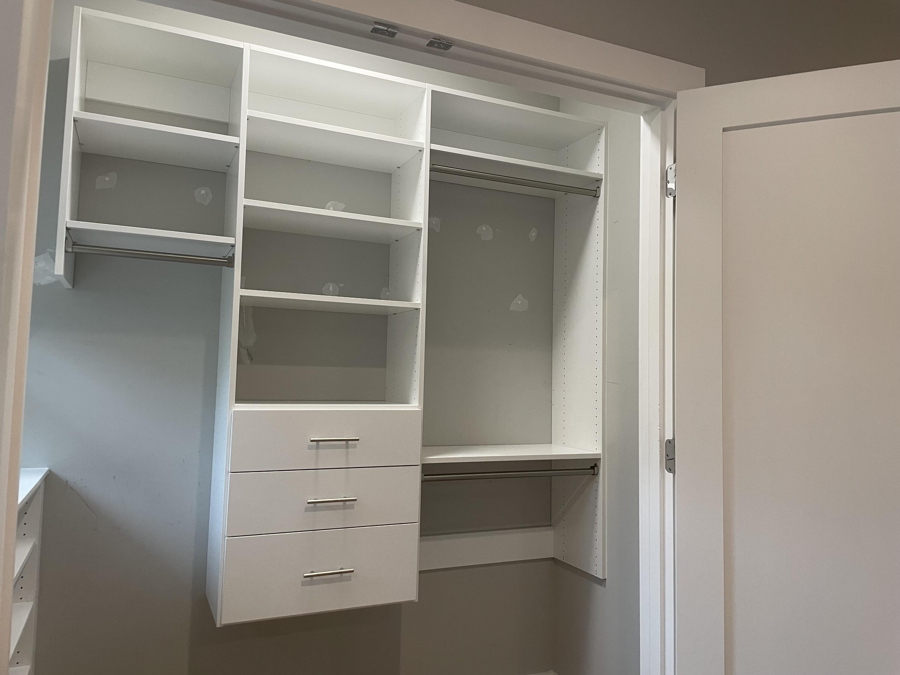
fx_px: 676
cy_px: 338
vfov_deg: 53.1
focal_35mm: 26
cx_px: 450
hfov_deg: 67.3
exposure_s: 1/91
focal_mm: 4.2
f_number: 1.6
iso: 125
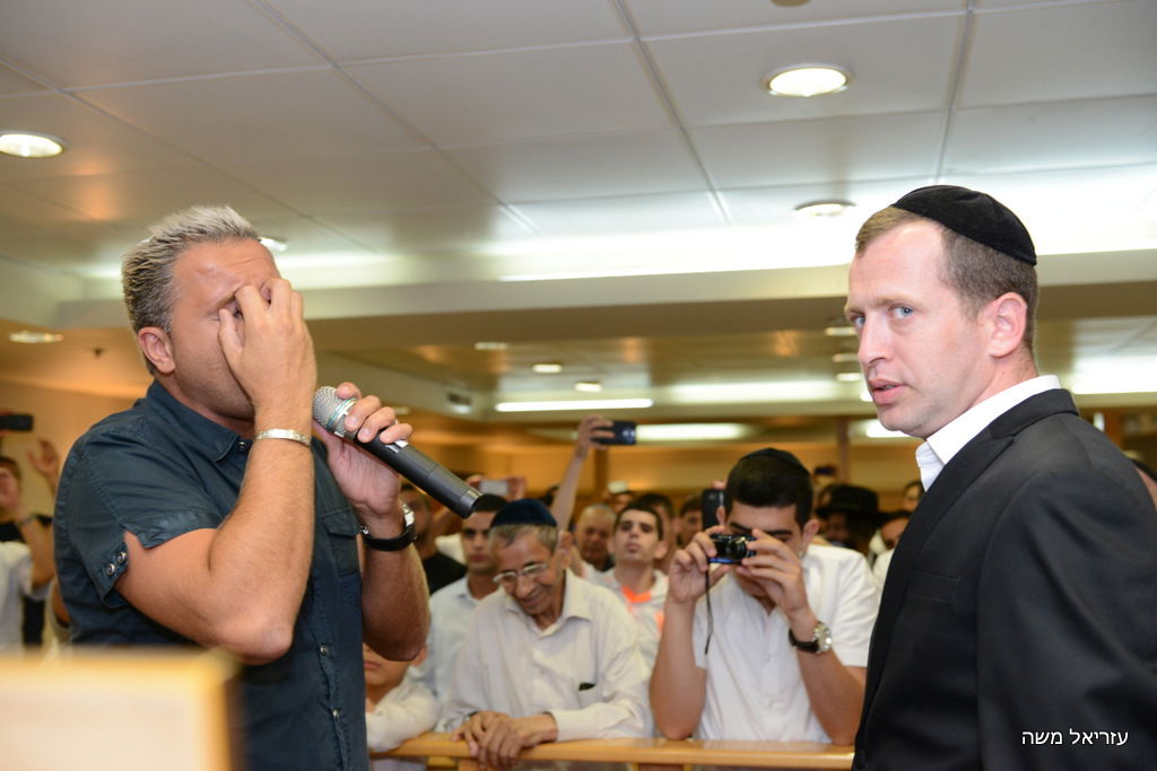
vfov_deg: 33.4
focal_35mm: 40
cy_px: 386
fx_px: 1286
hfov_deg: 48.5
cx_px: 578
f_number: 4
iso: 1250
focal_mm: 40
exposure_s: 1/100
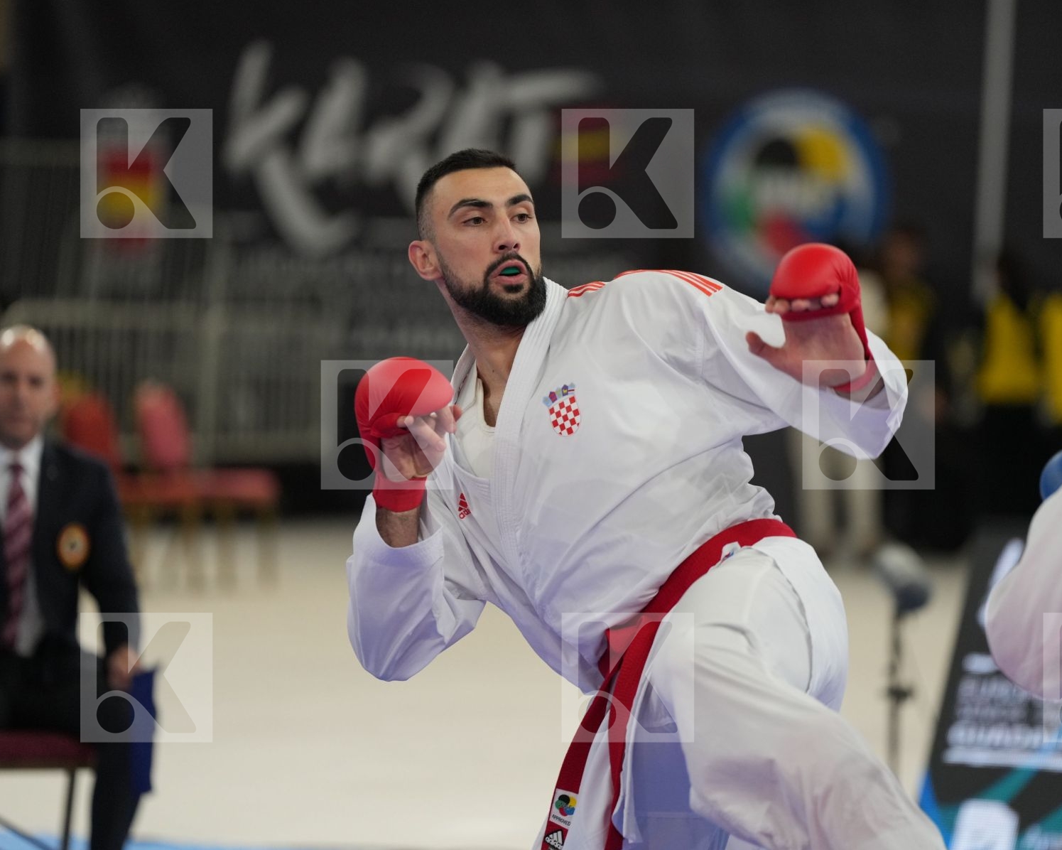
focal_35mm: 226
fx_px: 7103
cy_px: 425
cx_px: 628
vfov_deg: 6.8
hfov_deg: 8.5
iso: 2000
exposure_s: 1/1000
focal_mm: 200
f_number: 2.8
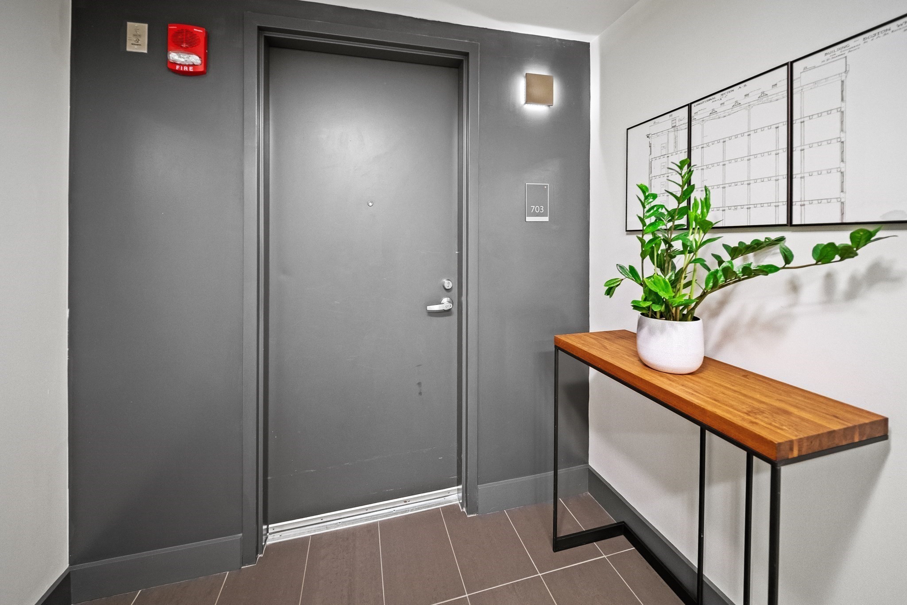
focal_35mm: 12
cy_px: 302
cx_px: 454
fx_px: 302
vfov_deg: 90.0
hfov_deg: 112.6
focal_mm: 12
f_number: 2.8
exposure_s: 1/15
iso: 1600
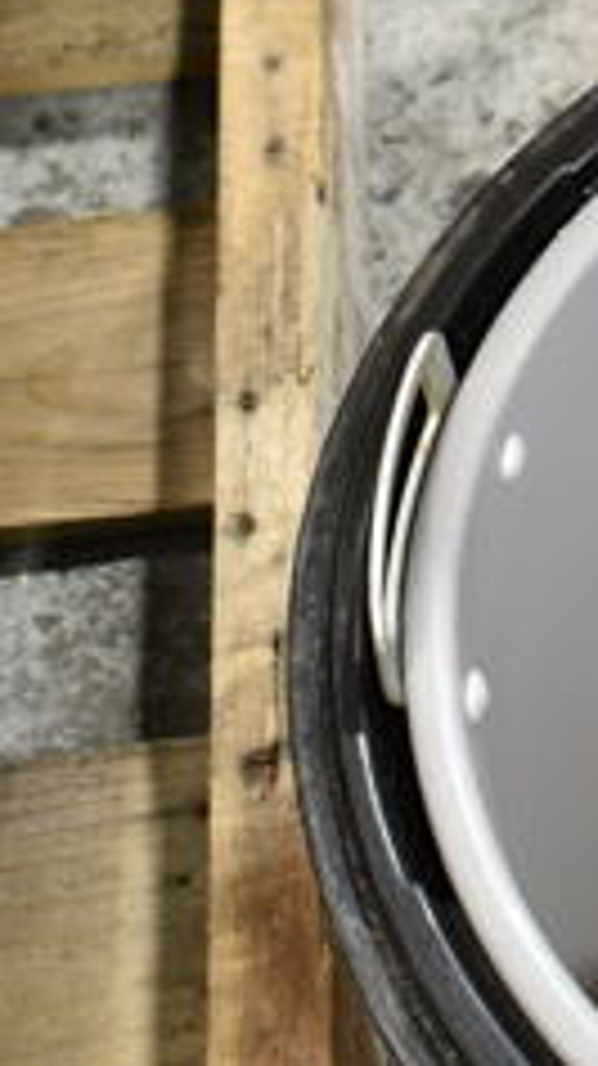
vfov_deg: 19.0
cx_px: 1183
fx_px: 3078
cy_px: -25
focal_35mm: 109
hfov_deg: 10.3
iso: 320
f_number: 3.5
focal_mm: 18
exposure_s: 1/30
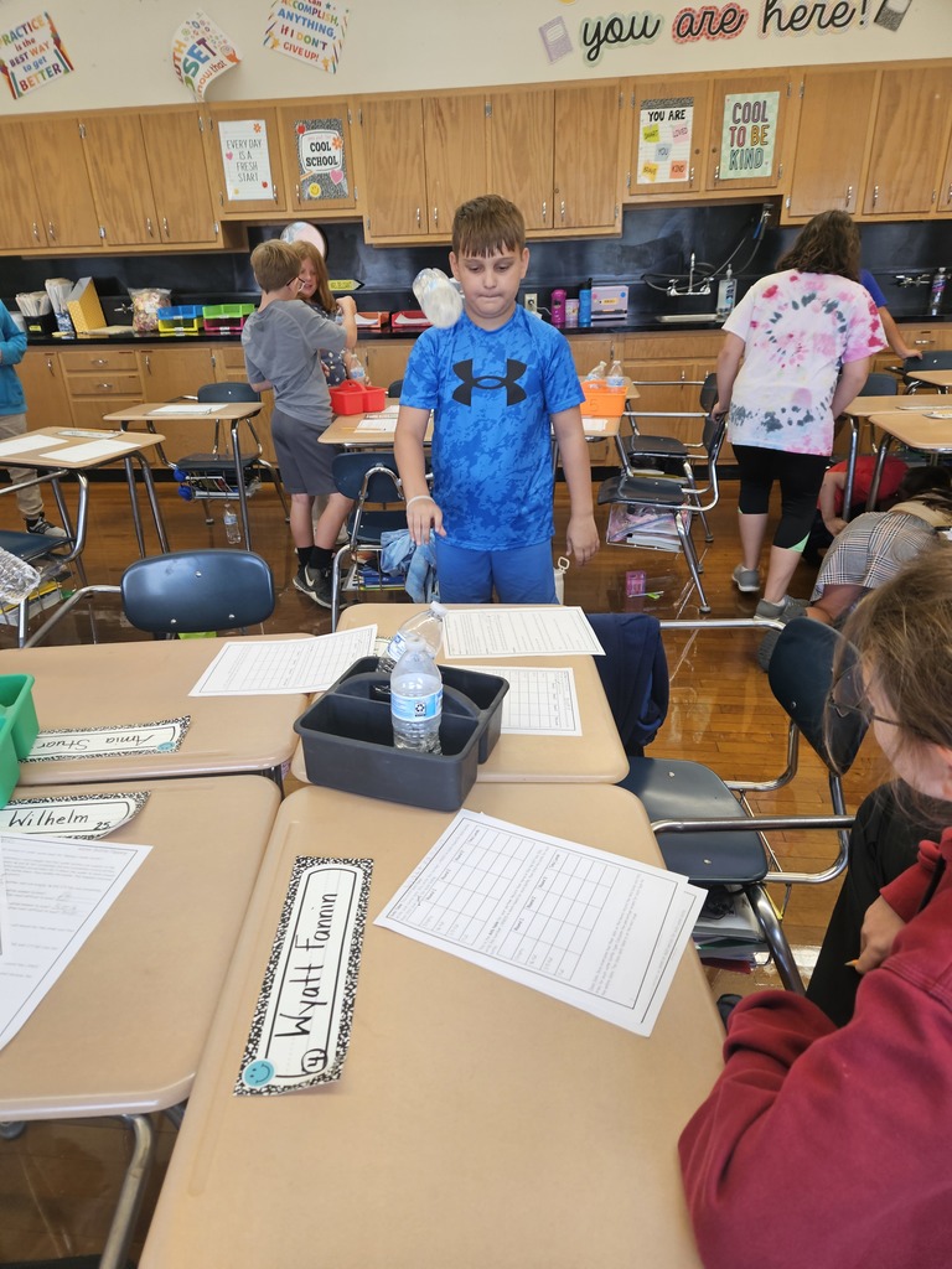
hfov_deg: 58.9
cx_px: 476
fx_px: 843
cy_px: 634
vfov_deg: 73.9
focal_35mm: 23
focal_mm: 5.4
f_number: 1.8
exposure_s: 1/120
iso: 100
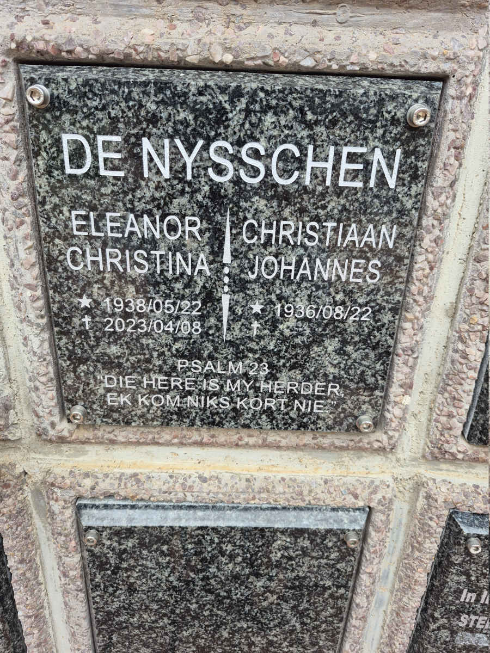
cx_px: 245
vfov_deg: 73.9
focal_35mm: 23
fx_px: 434
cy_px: 326
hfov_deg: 58.9
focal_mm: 5.4
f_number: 1.8
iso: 64
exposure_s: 1/180
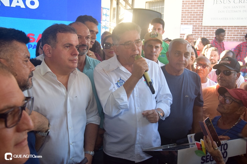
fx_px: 268
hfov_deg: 49.6
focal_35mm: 39
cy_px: 82
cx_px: 124
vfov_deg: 34.2
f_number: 5.6
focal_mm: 26
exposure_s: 1/125
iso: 800
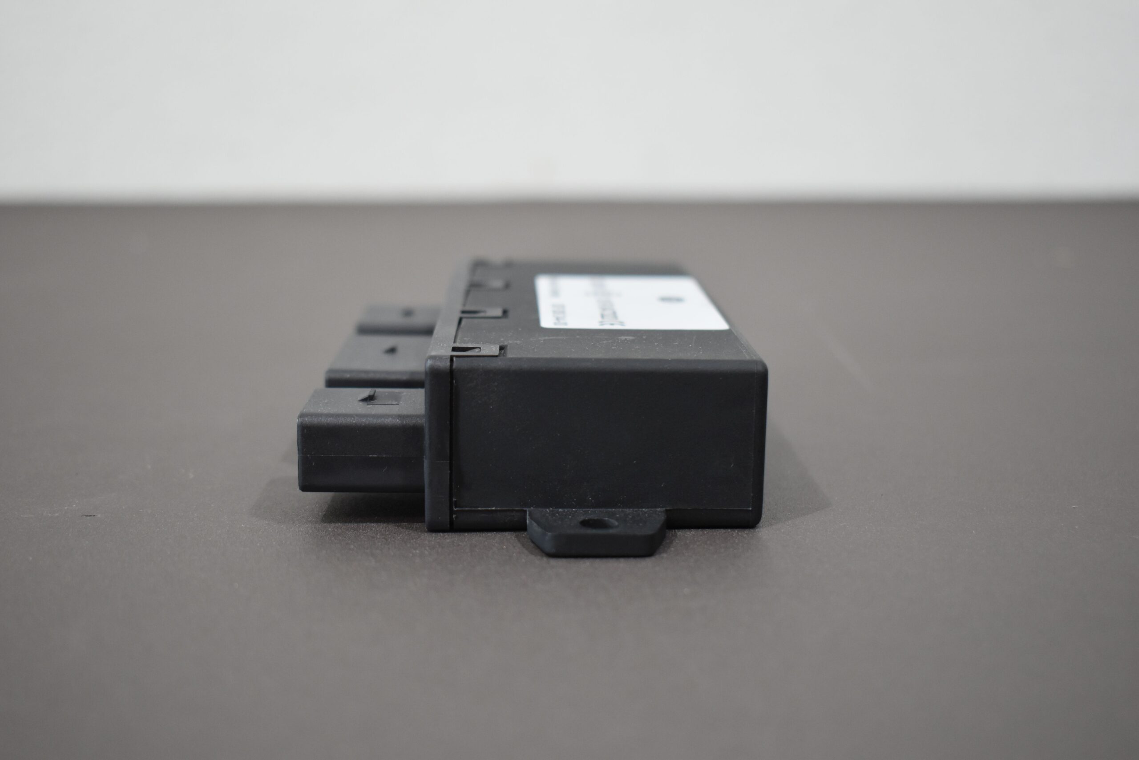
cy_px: 380
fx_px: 1519
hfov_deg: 41.1
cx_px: 570
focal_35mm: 48
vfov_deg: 28.1
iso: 800
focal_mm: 32
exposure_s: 1/160
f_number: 4.5
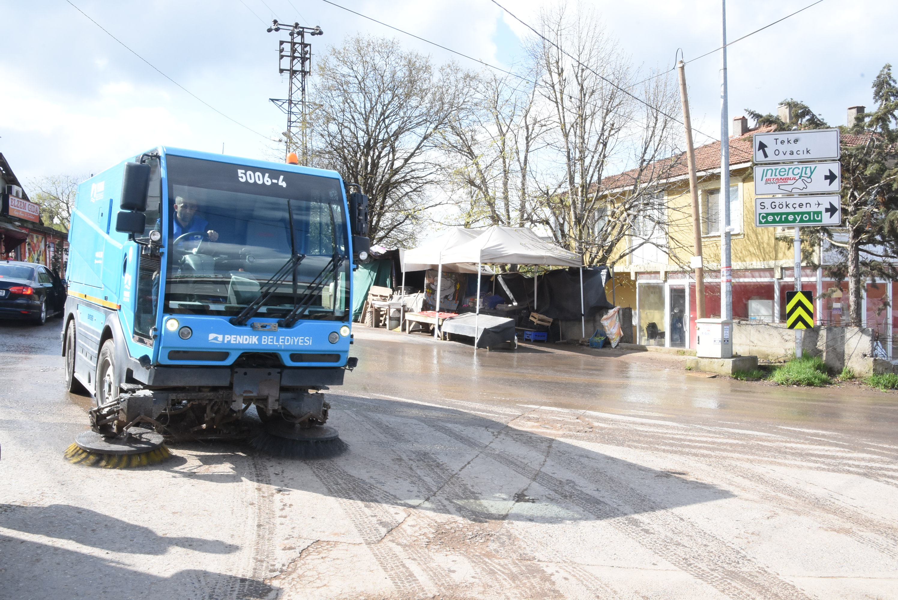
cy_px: 300
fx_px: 786
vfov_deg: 41.8
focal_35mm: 32
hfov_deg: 59.5
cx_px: 449
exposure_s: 1/125
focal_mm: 21
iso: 1000
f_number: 22
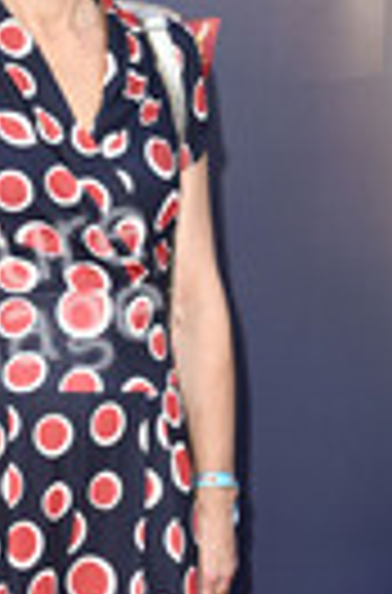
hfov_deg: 6.2
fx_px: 3605
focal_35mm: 219
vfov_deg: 9.4
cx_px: 63
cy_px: 540
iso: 640
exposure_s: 1/250
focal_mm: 72
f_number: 5.6
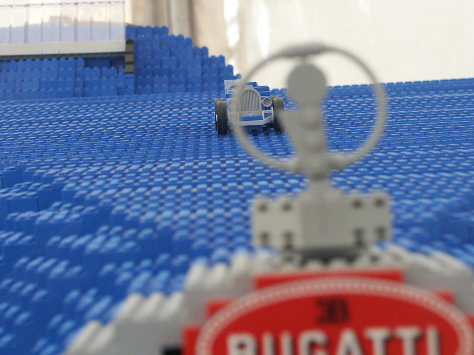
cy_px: 160
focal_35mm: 154
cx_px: 212
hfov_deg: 12.8
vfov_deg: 9.6
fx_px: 2108
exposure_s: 1/90
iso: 200
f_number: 3.5
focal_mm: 24.86
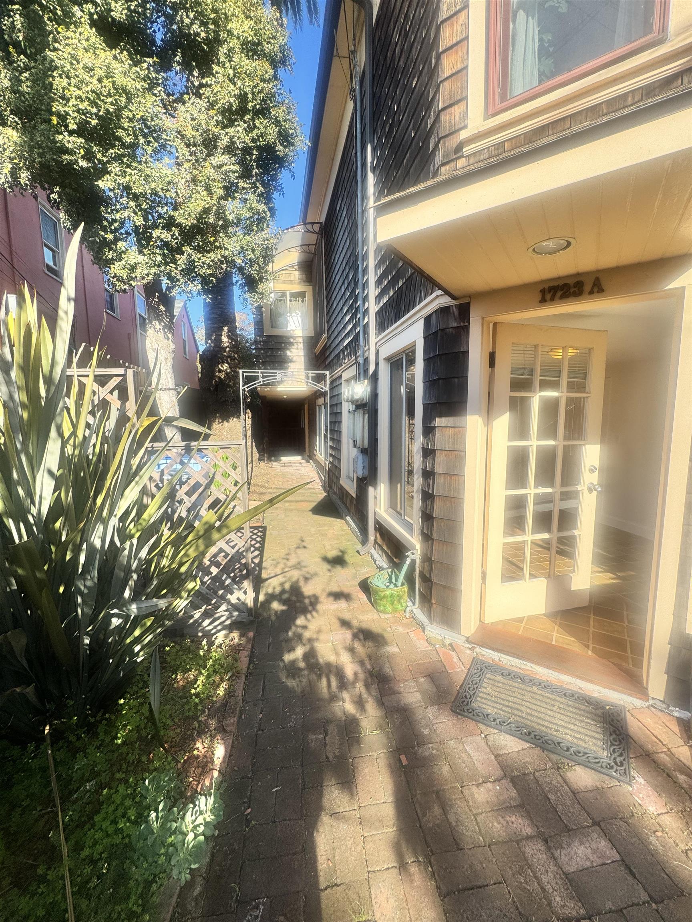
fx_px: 373
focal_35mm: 14
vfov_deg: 102.1
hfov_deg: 85.7
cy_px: 461
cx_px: 346
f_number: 2.2
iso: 50
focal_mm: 2.22
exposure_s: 1/812
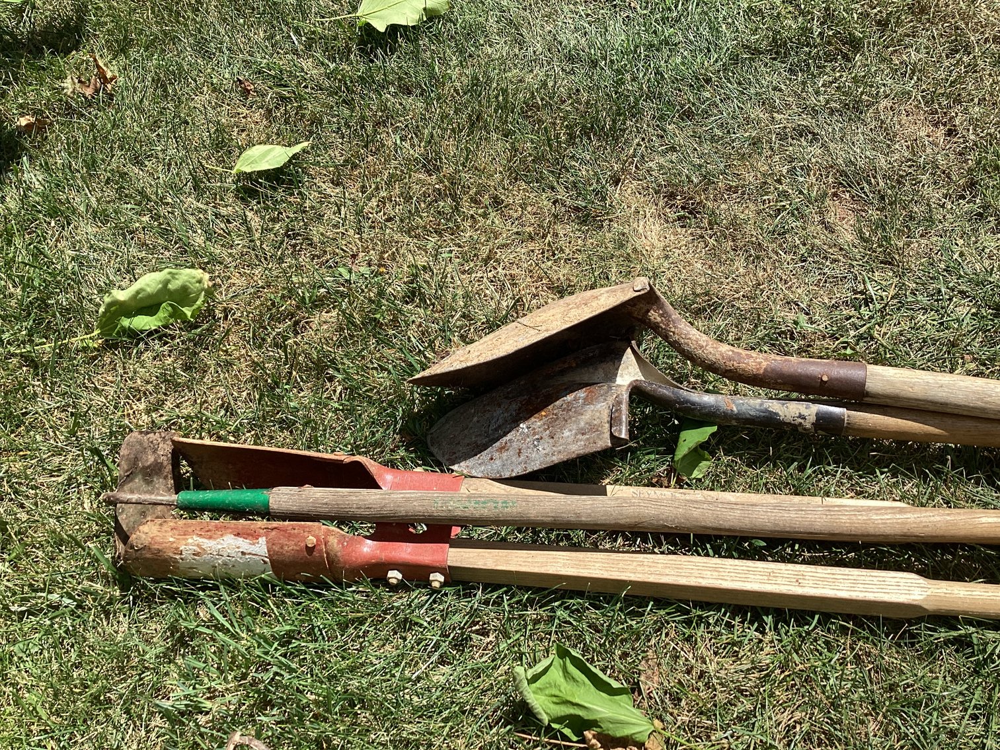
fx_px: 896
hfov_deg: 58.3
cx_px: 500
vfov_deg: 45.4
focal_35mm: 31
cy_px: 375
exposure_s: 1/895
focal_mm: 3.3
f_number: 2.4
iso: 25
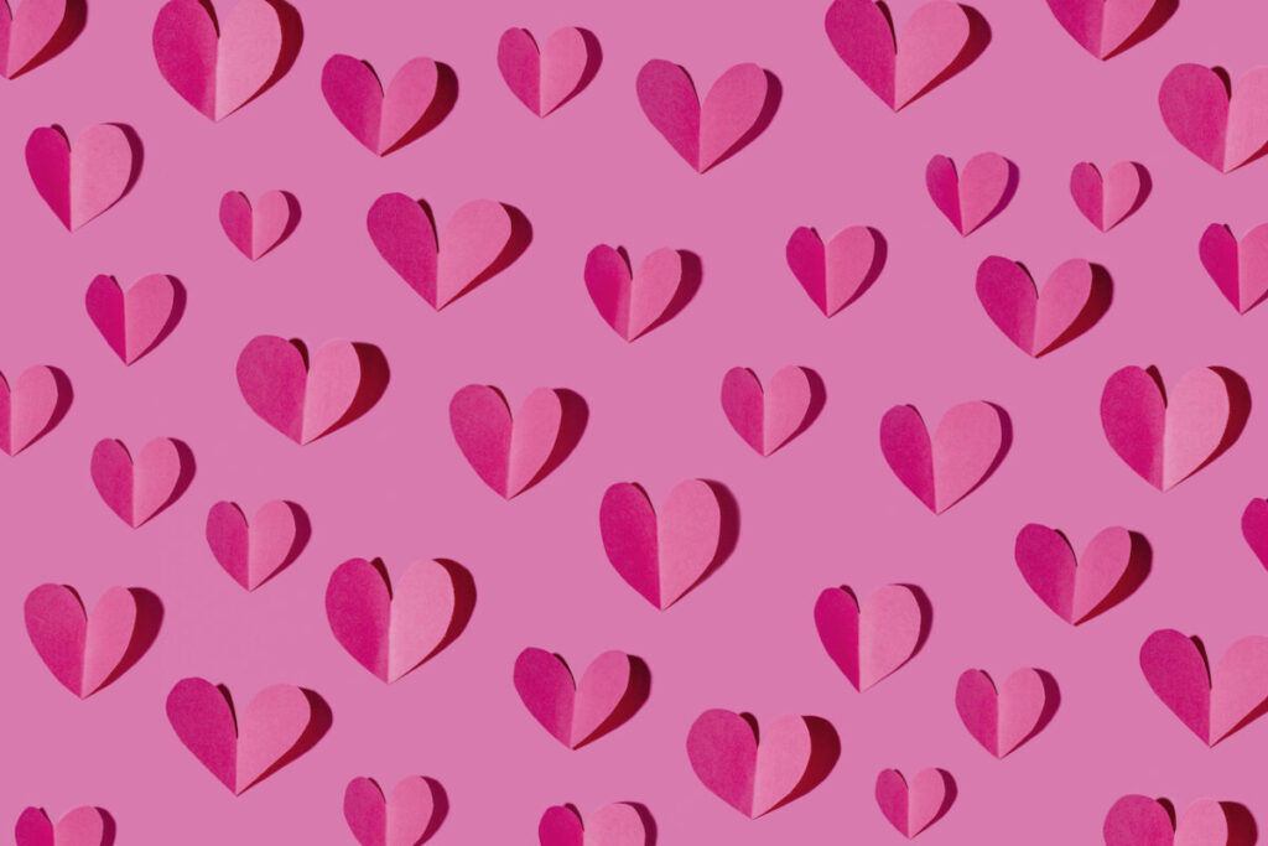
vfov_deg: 37.9
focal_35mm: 35
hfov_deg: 54.4
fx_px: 1233
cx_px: 634
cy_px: 423
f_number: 11
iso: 100
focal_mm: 35
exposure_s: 1/160
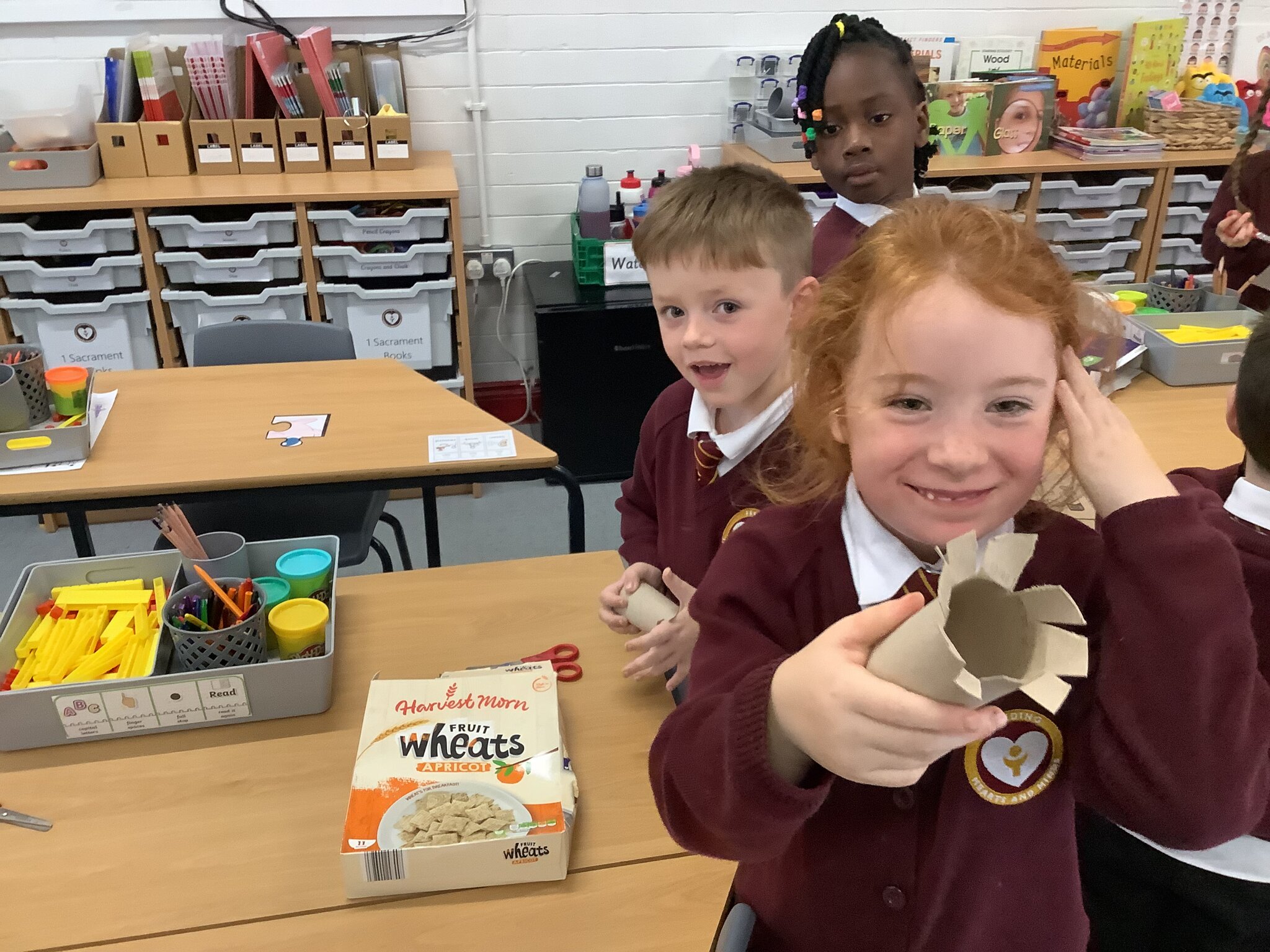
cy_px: 476
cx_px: 635
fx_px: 1137
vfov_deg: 45.4
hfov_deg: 58.4
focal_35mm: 31
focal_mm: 3.3
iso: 320
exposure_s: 1/50
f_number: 2.4
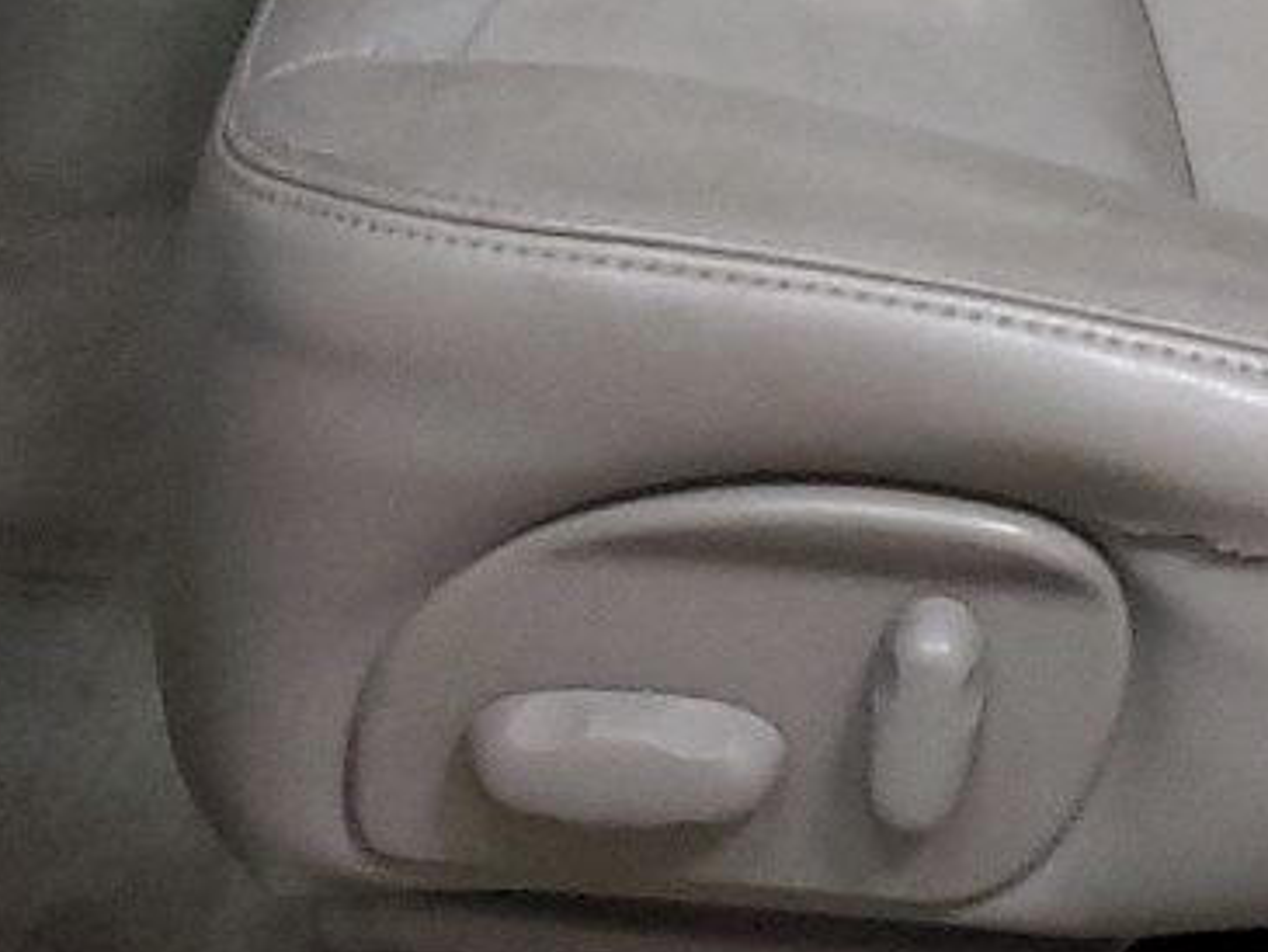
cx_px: 1584
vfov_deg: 11.9
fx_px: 4177
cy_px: -816
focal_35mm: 114
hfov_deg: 16.4
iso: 330
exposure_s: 1/60.2
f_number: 1.5
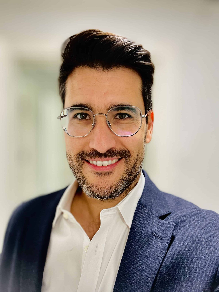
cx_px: 110
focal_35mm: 30
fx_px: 253
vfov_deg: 60.0
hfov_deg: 46.8
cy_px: 146
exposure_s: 1/50
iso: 160
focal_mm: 2.69
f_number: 1.9
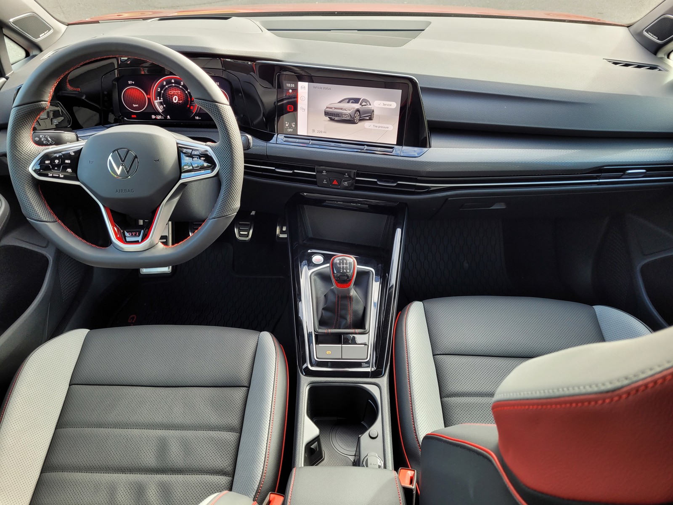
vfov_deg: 53.1
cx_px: 336
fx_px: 505
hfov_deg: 67.3
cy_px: 252
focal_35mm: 26
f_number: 1.8
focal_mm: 5.4
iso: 64
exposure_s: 1/120
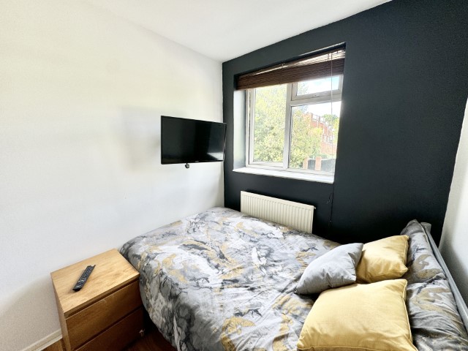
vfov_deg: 85.7
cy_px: 176
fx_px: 189
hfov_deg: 102.1
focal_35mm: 14
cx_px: 234
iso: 80
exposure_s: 1/99
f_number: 2.2
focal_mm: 2.22
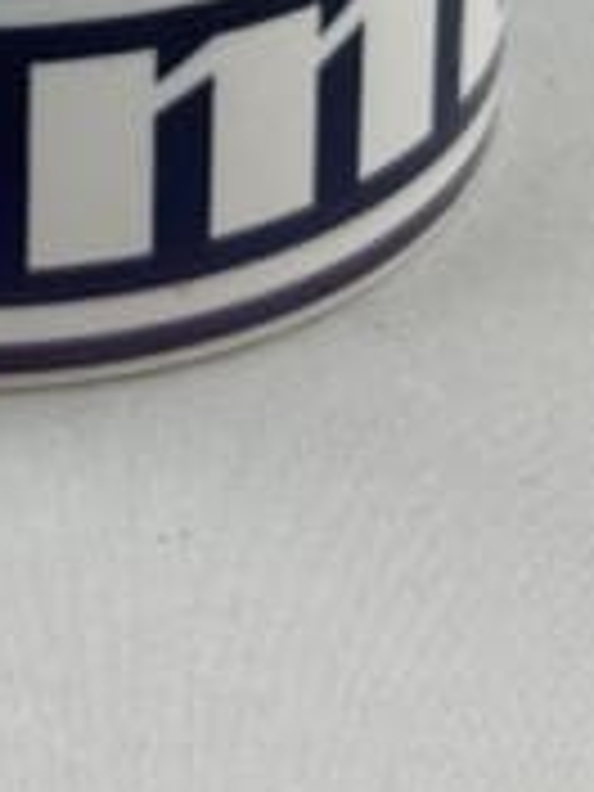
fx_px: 4164
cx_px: -158
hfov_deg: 8.1
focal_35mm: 182
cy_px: -673
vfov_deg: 10.2
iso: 64
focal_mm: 6.86
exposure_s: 1/100
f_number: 1.78
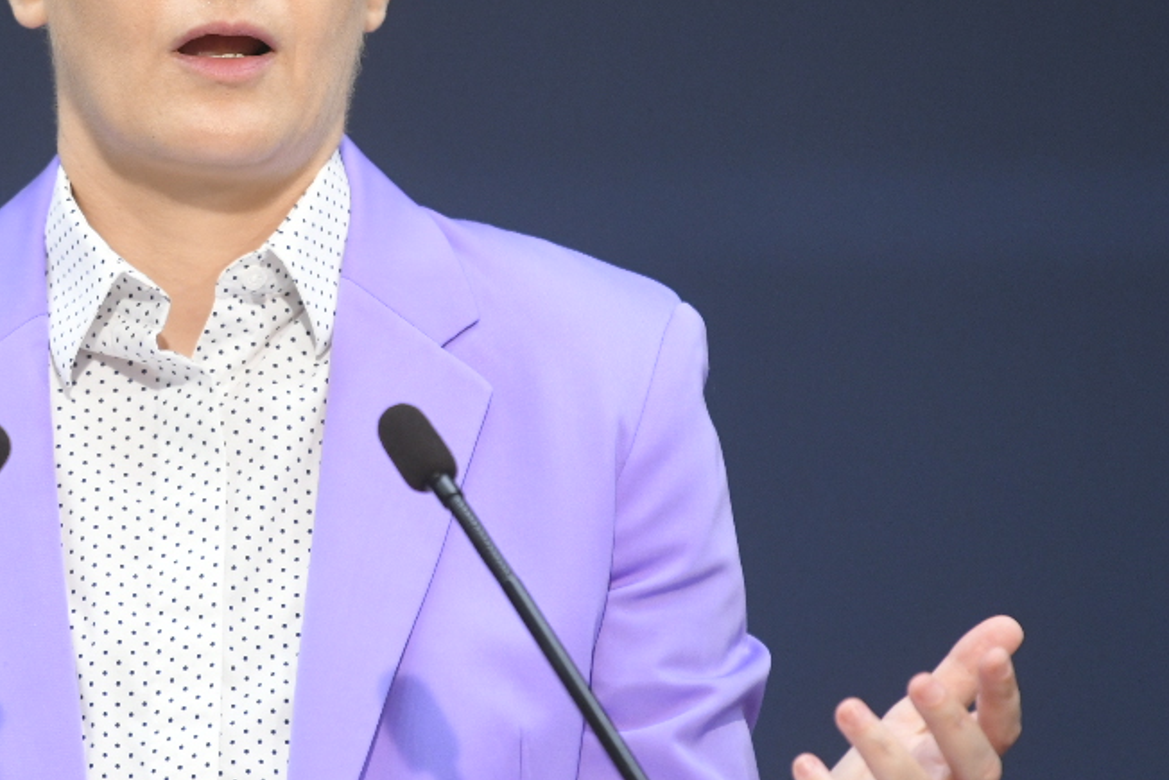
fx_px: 16141
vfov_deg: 2.8
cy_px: 194
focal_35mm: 497
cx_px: 183
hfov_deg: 4.1
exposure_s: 1/320
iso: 1600
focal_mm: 200
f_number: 2.8
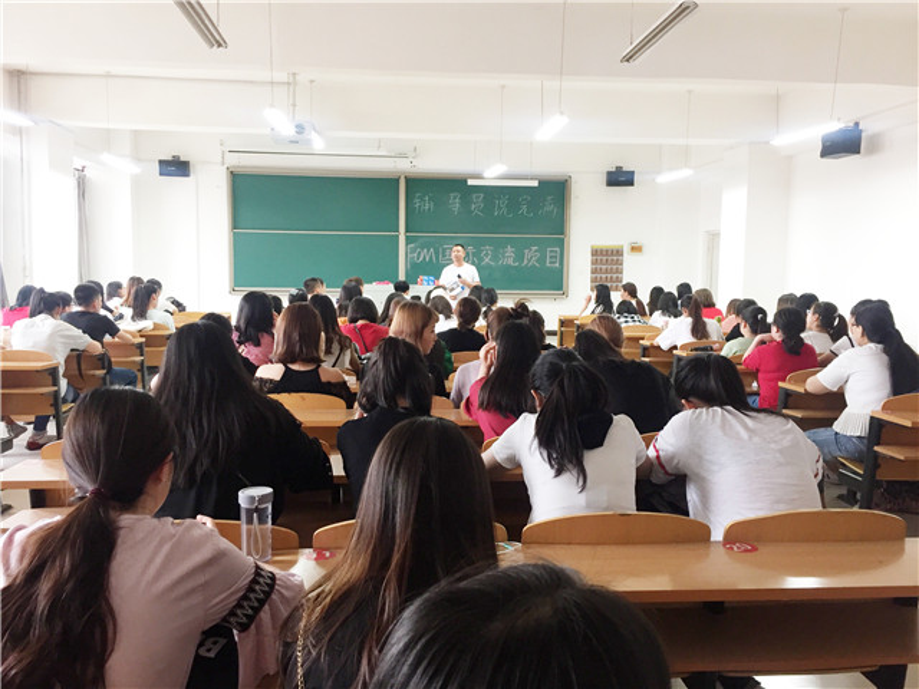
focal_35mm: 29
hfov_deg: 61.7
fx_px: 770
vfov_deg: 48.2
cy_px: 344
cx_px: 460
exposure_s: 1/33
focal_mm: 4.15
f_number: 2.2
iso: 125
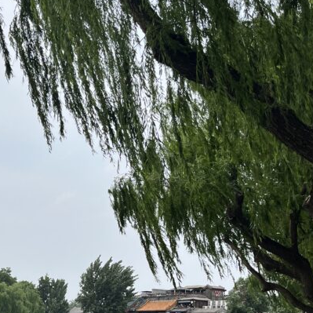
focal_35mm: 59
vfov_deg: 27.6
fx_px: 604
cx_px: 33
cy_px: 304
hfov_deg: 28.0
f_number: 1.6
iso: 50
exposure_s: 1/2358
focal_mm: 5.1
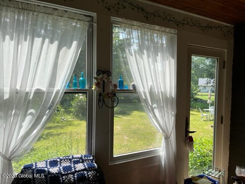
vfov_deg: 53.1
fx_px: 184
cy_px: 92
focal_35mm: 26
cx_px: 122
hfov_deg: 67.3
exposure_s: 1/705
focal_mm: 5.1
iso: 50
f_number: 1.6
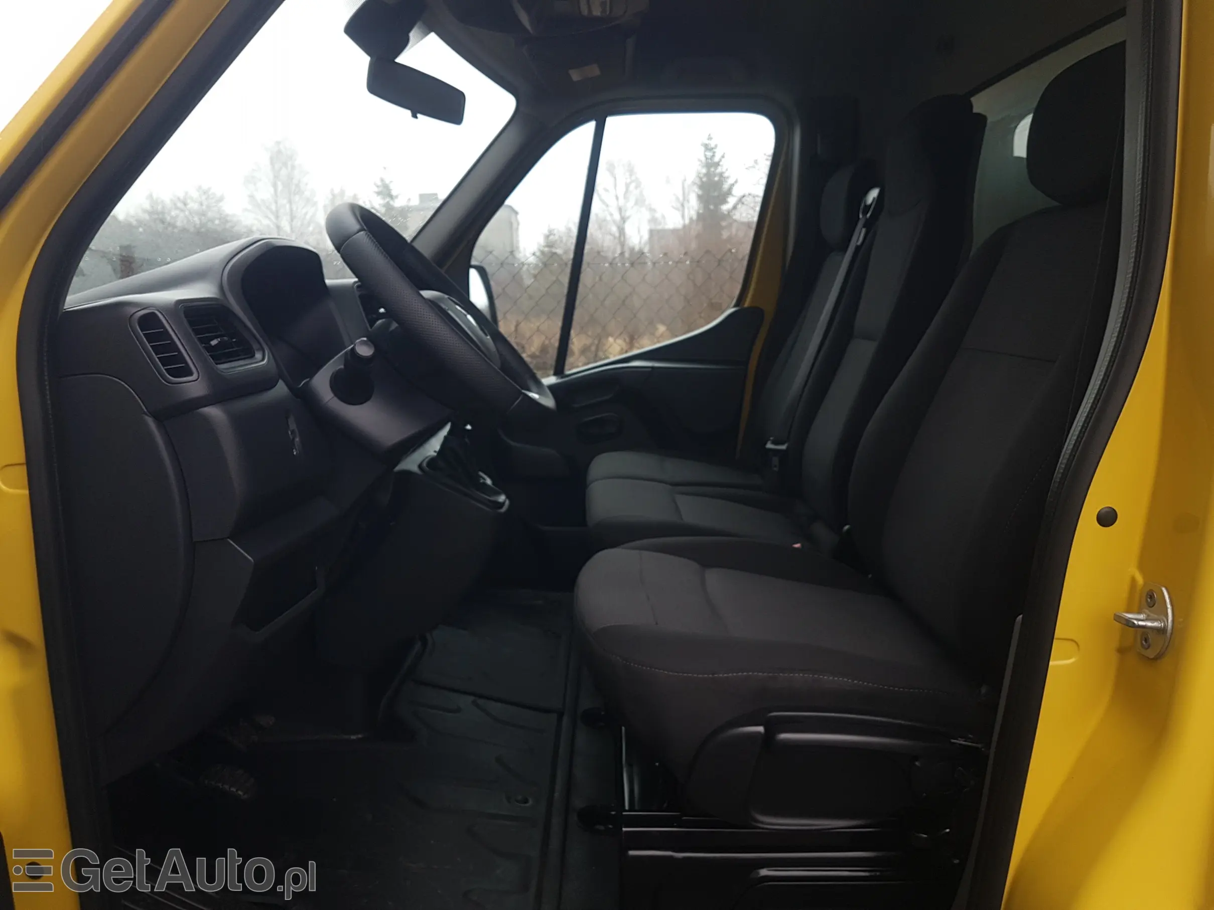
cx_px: 607
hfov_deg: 67.3
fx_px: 912
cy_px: 455
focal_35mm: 26
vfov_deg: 53.1
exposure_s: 1/50
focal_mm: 4.2
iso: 50
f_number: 1.7
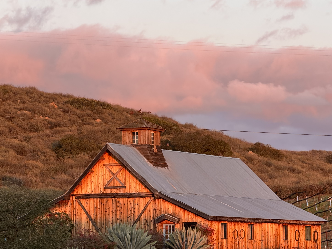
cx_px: 227
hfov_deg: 11.8
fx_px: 1602
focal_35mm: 167
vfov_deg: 8.9
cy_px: 163
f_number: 2.8
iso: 100
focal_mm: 15.66
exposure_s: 1/99
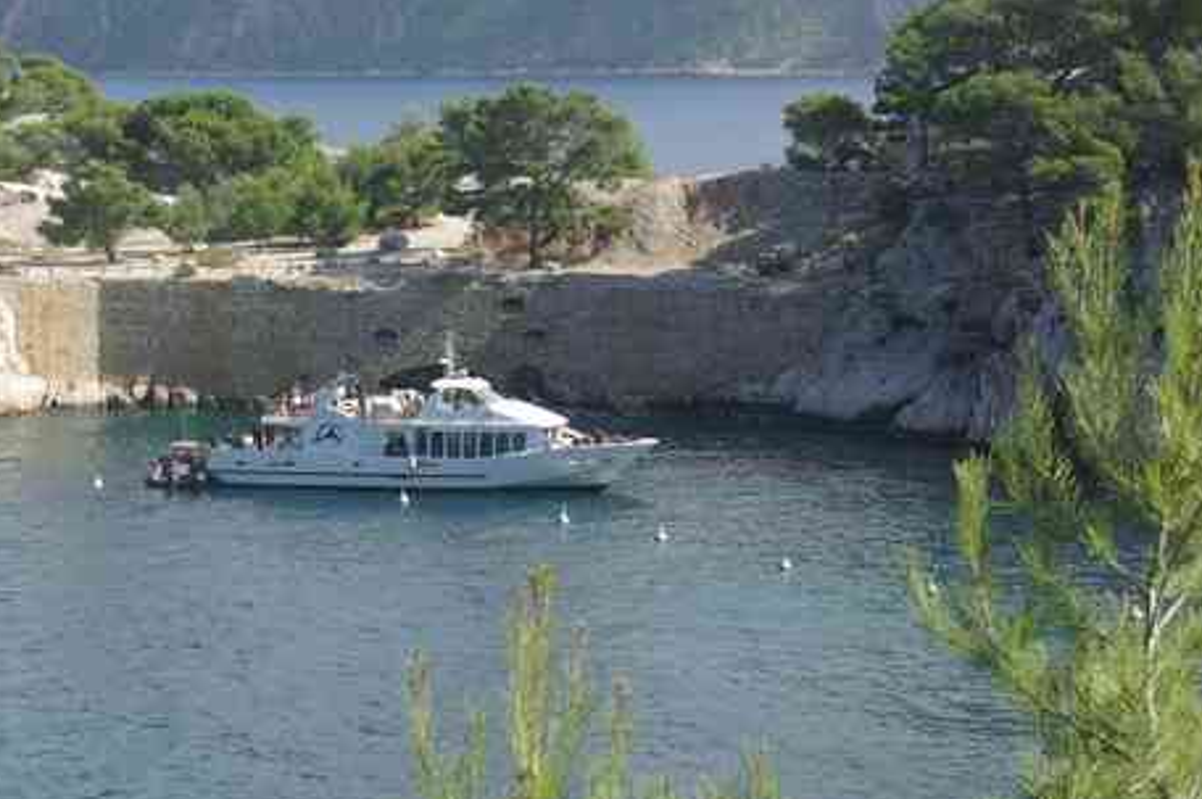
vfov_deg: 13.3
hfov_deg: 19.8
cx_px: 245
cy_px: 240
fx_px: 3405
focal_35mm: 102
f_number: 6.7
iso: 100
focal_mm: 31
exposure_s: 1/180
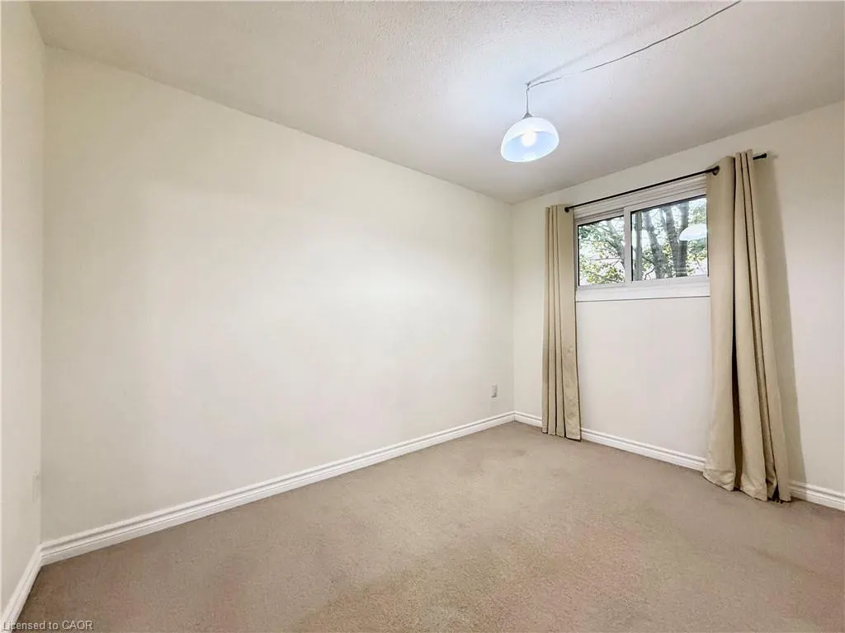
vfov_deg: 85.7
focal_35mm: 14
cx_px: 422
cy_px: 316
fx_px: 342
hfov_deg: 102.1
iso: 250
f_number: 2.2
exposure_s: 1/60
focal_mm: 2.22
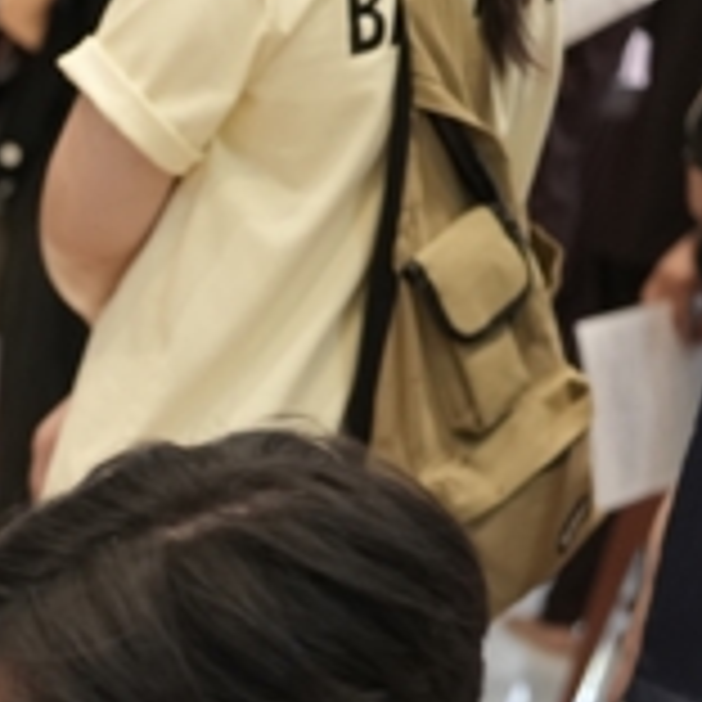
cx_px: -495
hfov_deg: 12.9
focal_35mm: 124
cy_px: 920
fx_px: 2845
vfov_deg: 13.5
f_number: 2.5
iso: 2000
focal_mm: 35
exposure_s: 1/160
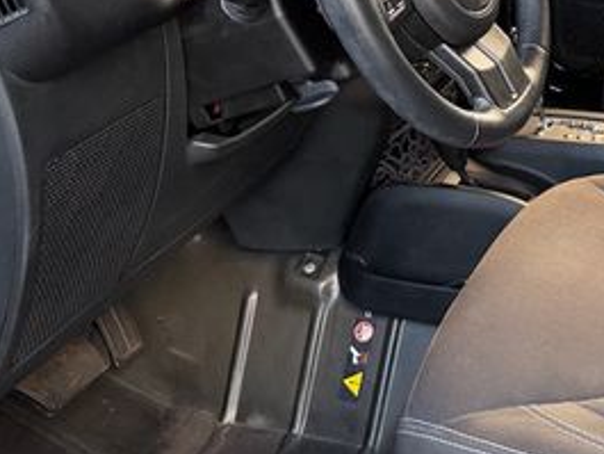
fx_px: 1012
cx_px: 613
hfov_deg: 30.7
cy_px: 25
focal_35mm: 58
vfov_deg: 24.4
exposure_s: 1/77
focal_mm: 6.76
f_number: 1.78
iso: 200
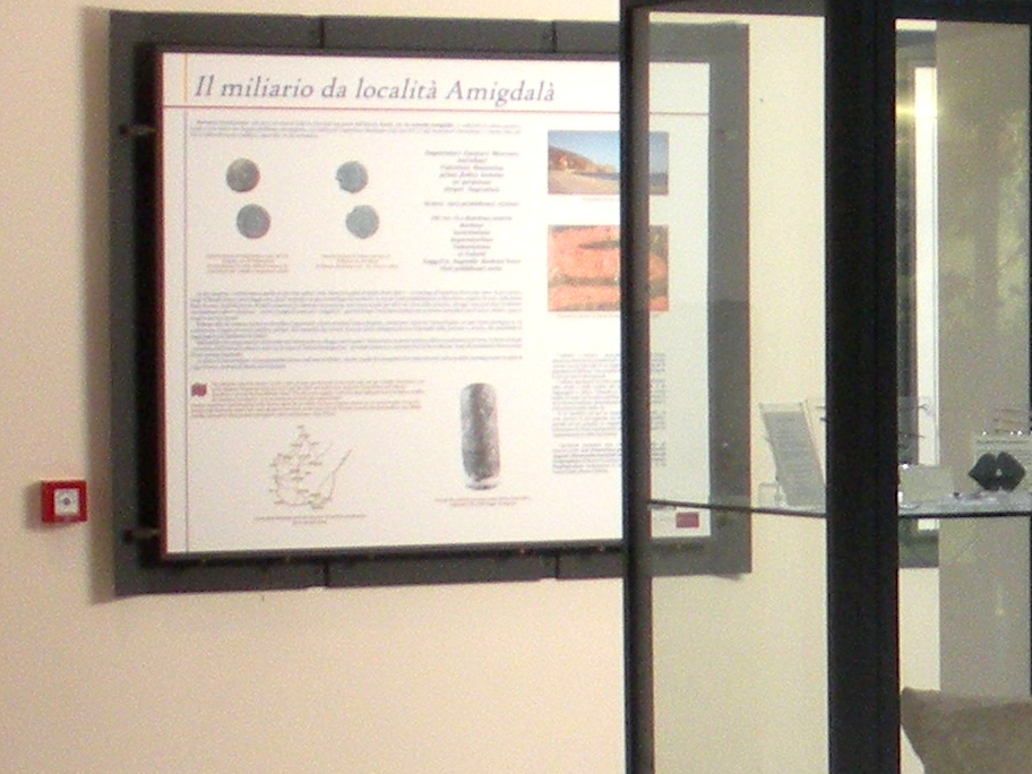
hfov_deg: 13.7
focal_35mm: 140
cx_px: 1233
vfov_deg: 10.6
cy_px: 633
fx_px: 4174
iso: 149
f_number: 3.5
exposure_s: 1/52.8
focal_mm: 6.3
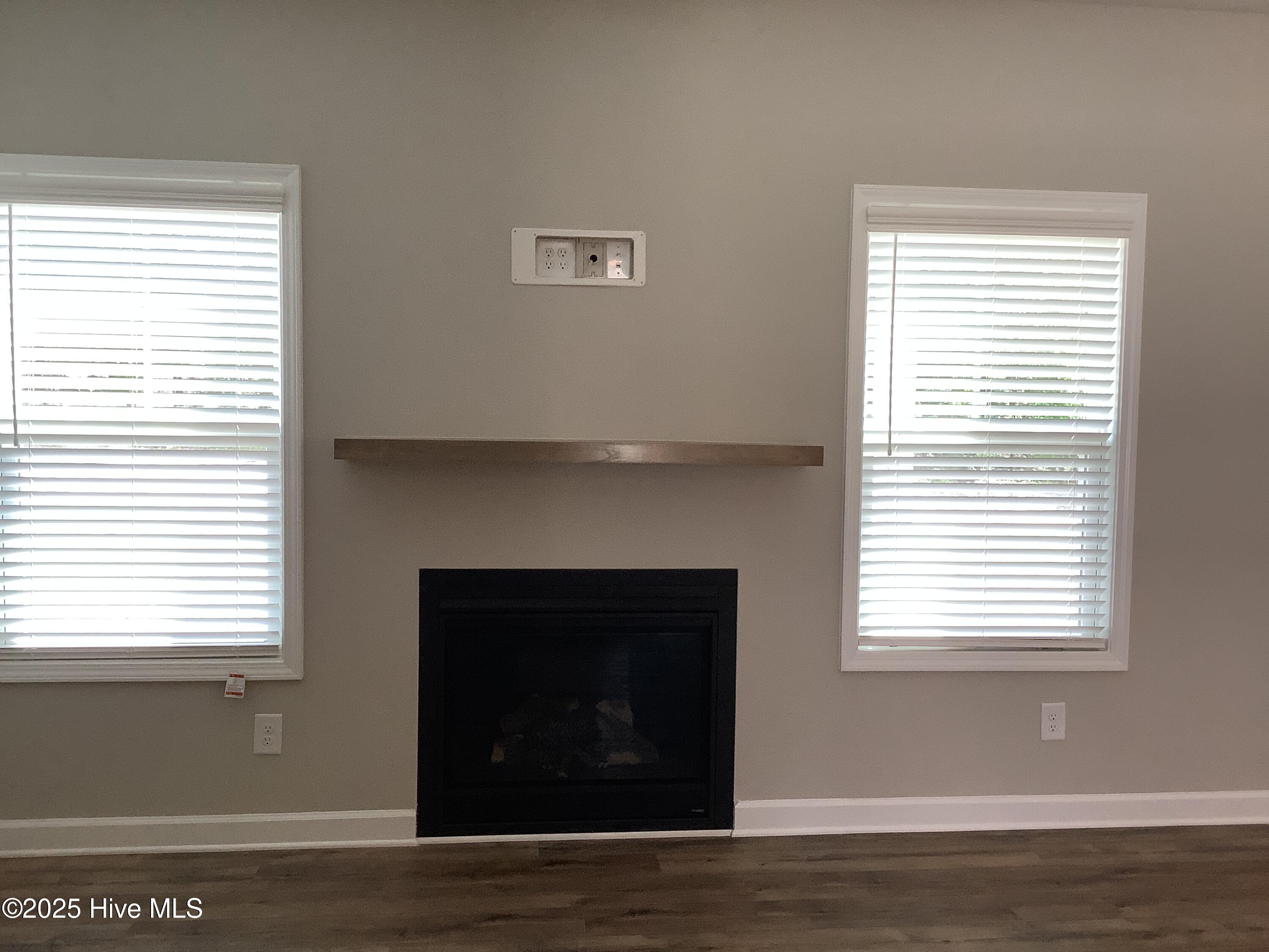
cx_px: 634
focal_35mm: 31
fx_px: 1136
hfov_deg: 58.4
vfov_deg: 45.4
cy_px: 476
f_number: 2.4
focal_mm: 3.3
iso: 80
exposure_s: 1/120
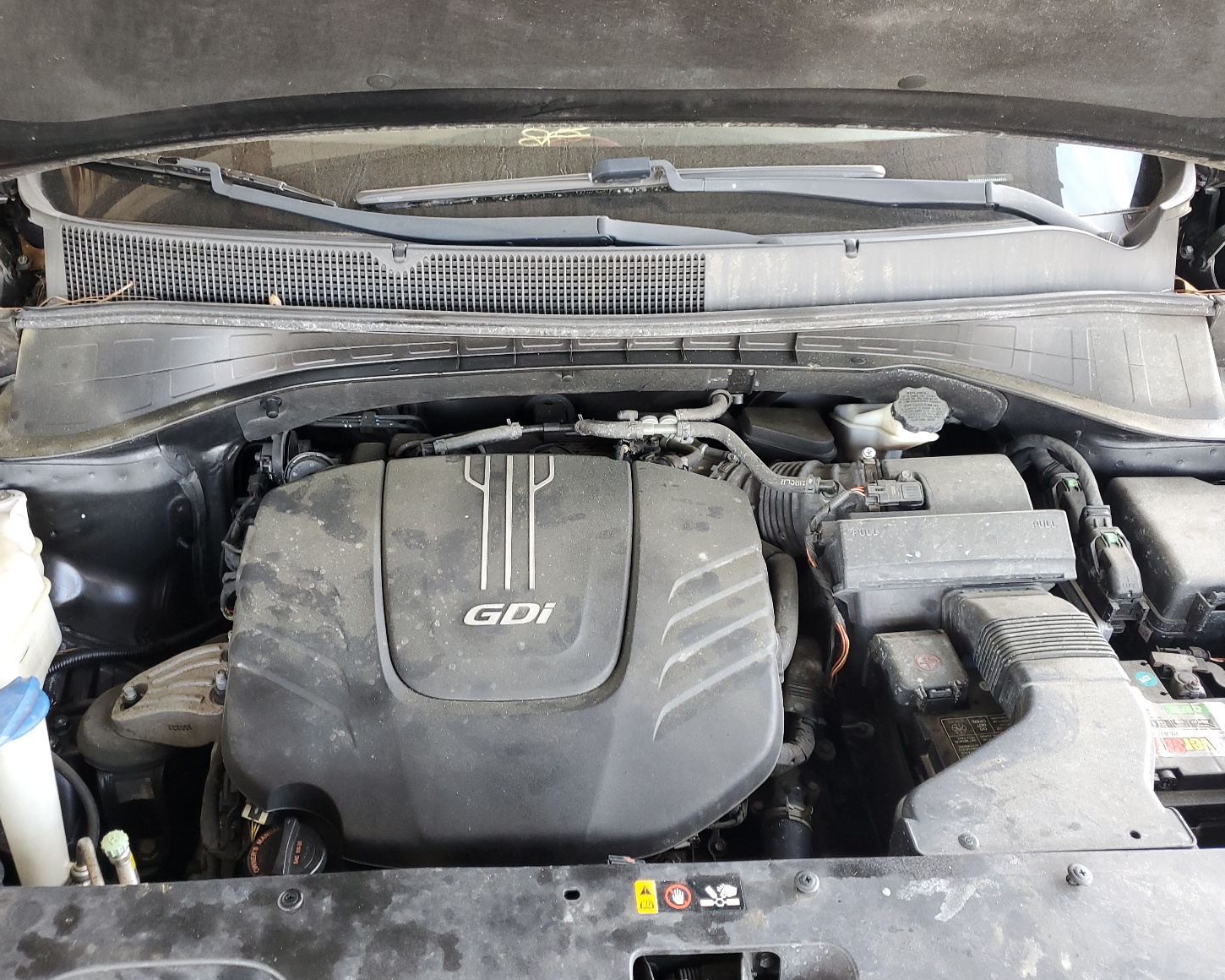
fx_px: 1015
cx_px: 583
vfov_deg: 51.5
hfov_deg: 62.2
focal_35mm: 28
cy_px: 493
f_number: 1.5
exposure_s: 1/60.2
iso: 80
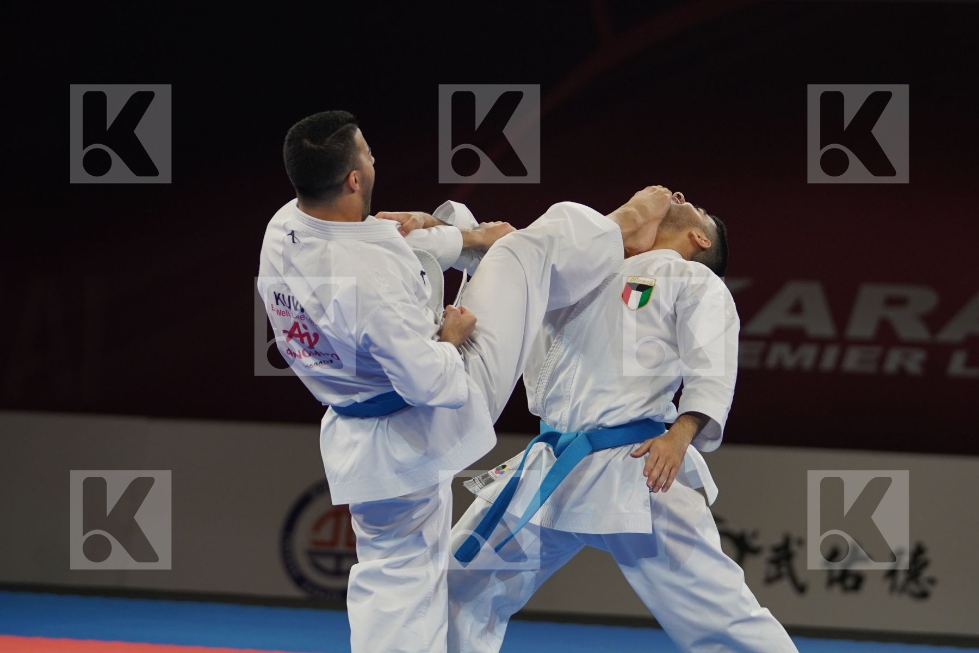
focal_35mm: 204
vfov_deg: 6.7
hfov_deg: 10.1
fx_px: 5547
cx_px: 490
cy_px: 326
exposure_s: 1/500
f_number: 2.8
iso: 640
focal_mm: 136
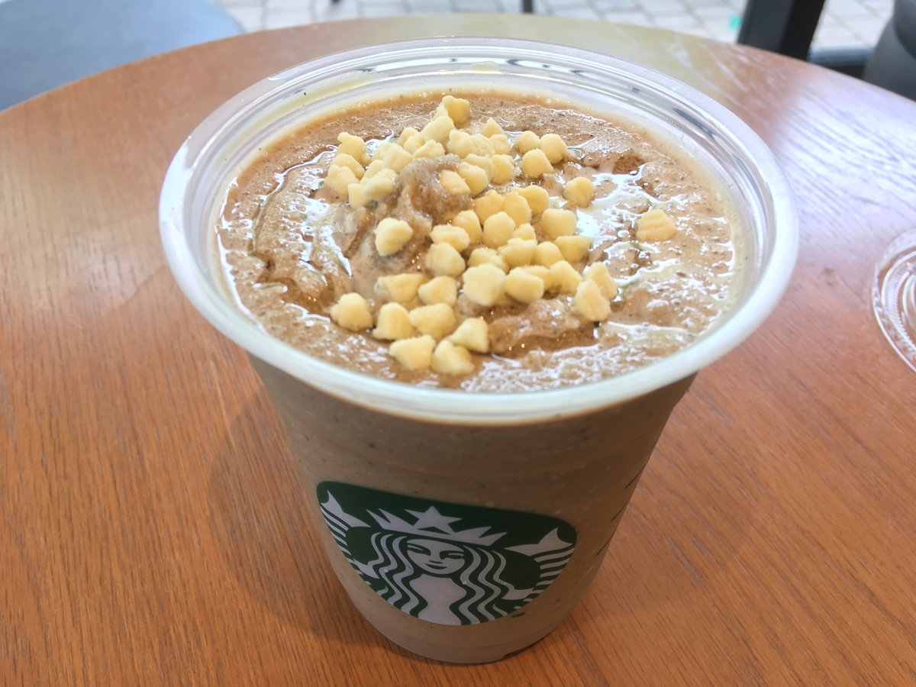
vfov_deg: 48.2
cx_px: 458
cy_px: 344
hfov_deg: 61.7
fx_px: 767
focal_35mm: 29
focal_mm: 4.15
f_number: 2.2
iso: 25
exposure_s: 1/40
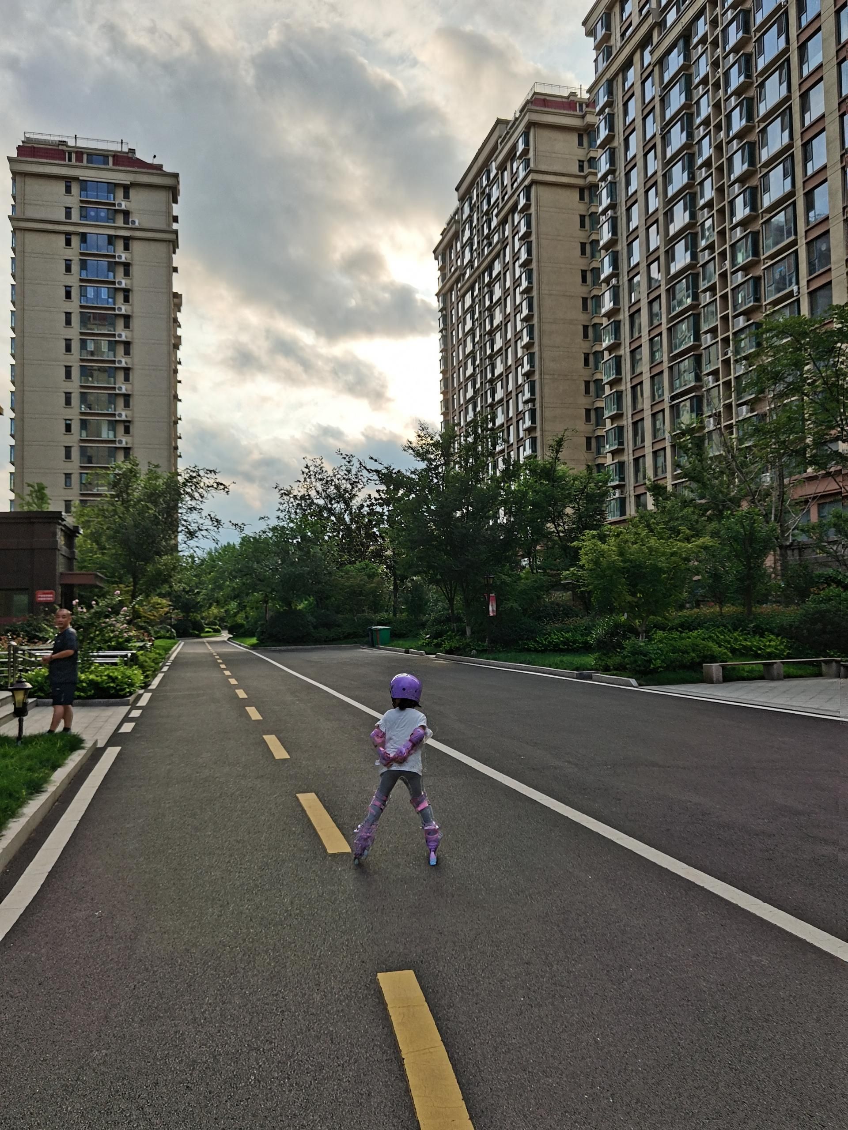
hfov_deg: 51.4
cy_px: 565
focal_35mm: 27
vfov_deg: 65.3
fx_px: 882
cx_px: 424
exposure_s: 1/2000
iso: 50
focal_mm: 4.94
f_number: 1.9
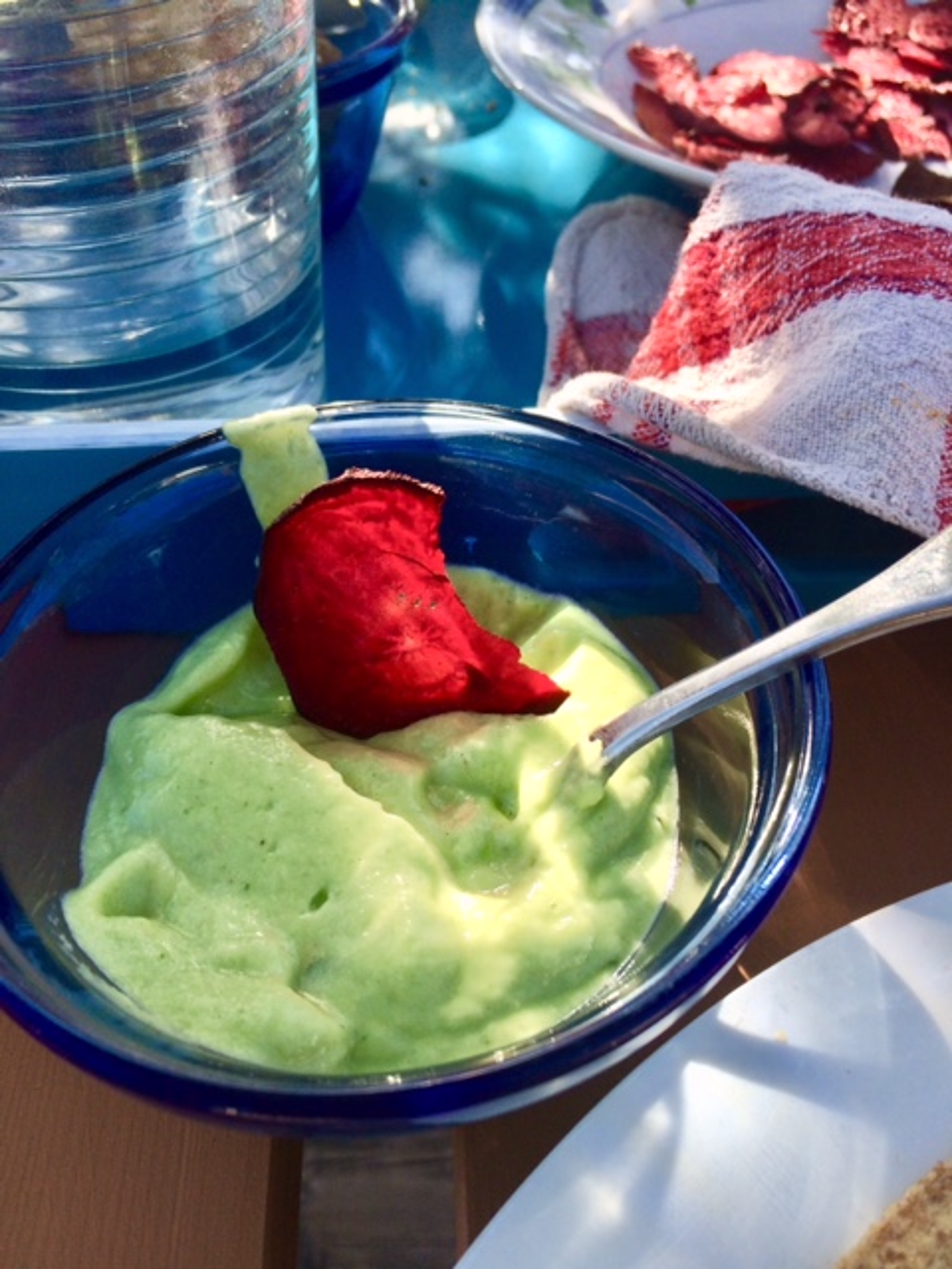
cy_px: 634
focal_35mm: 29
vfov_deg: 61.7
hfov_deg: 48.2
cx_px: 476
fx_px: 1063
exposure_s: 1/526
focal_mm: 4.15
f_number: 2.2
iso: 32
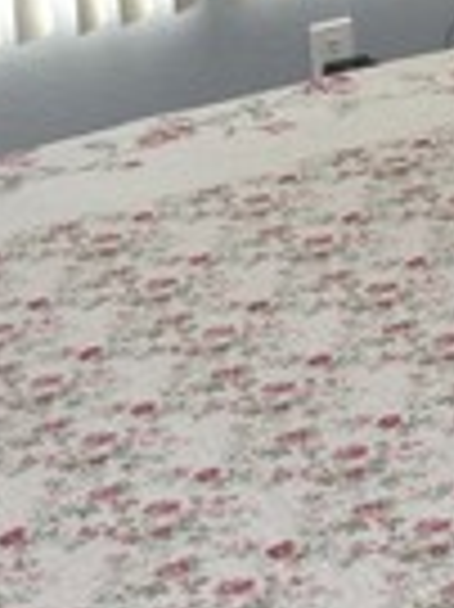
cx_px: 1052
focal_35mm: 137
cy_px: -227
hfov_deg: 9.7
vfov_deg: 13.8
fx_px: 2400
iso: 160
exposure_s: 1/125
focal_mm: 20
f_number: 5.6
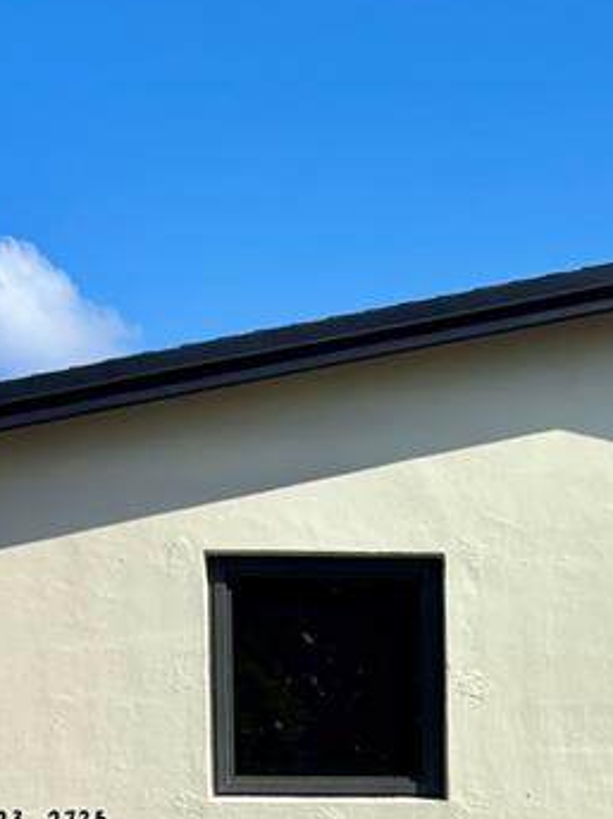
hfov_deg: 15.9
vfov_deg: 20.0
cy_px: 1017
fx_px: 2150
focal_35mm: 91
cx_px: 627
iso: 50
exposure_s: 1/5348
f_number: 1.6
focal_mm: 5.96
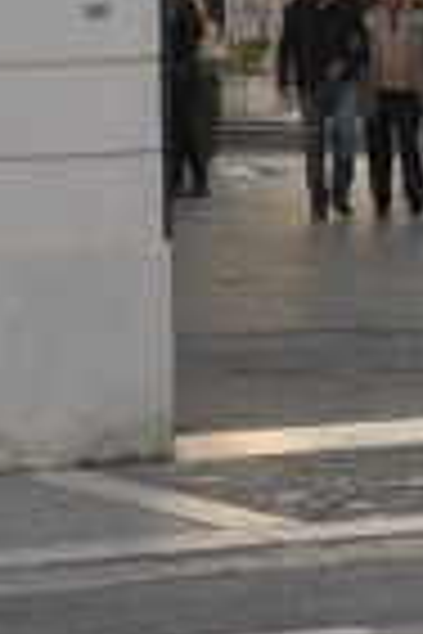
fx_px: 3489
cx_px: 788
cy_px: 18
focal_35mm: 198
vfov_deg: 10.3
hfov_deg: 6.8
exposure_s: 1/100
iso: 320
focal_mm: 35
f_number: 5
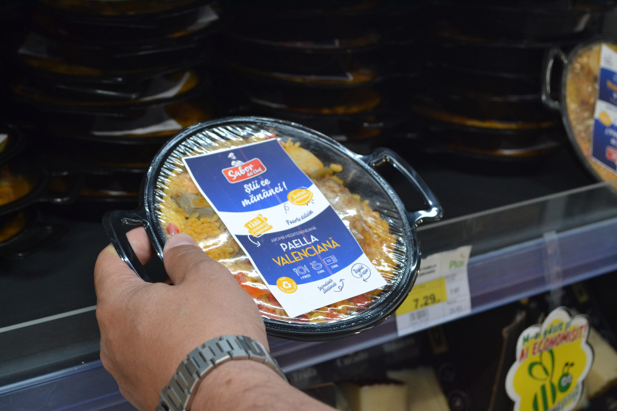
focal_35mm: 63
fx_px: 1080
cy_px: 206
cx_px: 308
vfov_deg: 21.6
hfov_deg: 31.9
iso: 1100
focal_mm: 42
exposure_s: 1/60
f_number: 5.3
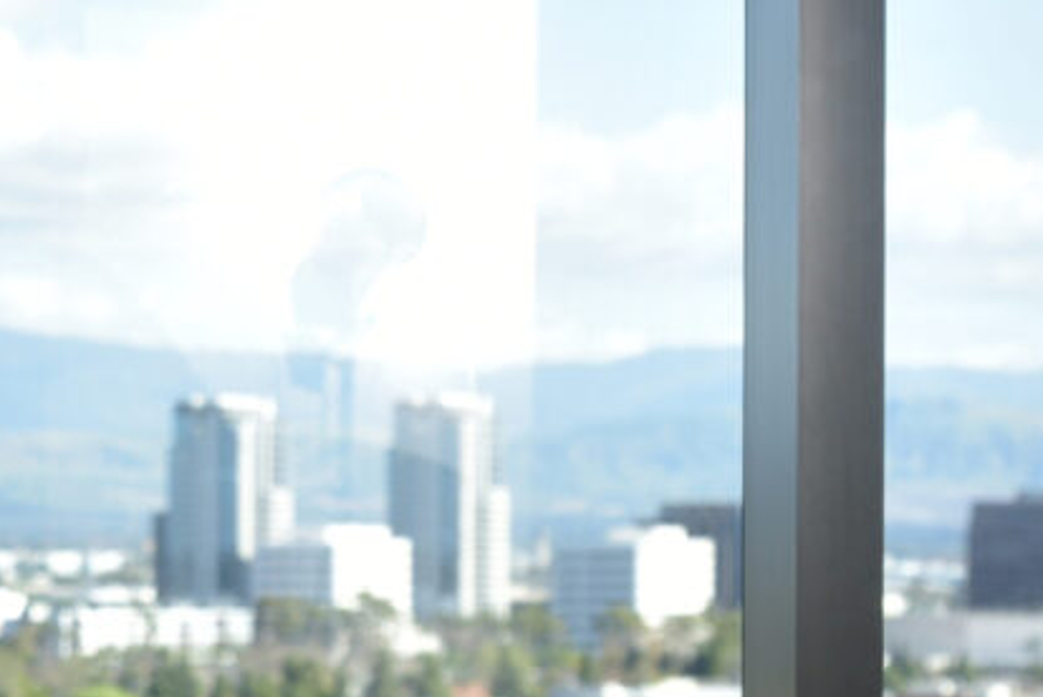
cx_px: 58
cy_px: 668
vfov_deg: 7.6
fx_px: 5218
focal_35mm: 180
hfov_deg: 11.3
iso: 500
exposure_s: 1/250
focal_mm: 62
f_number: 5.6
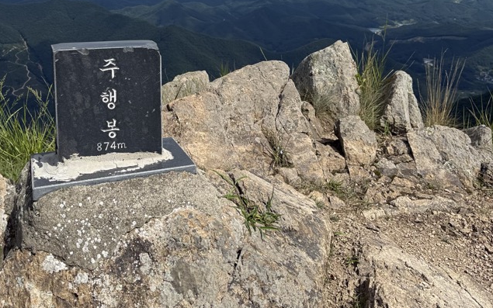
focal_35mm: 41
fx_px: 551
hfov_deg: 47.8
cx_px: 186
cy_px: 57
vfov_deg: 30.4
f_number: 1.78
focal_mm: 6.76
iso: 80
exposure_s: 1/5319
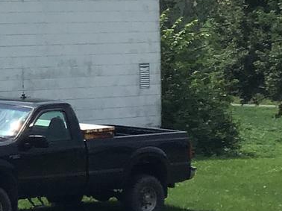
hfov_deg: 10.5
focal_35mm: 168
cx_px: -340
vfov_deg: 8.7
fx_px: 1368
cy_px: -44
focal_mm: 3.3
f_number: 2.4
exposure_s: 1/1988
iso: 25
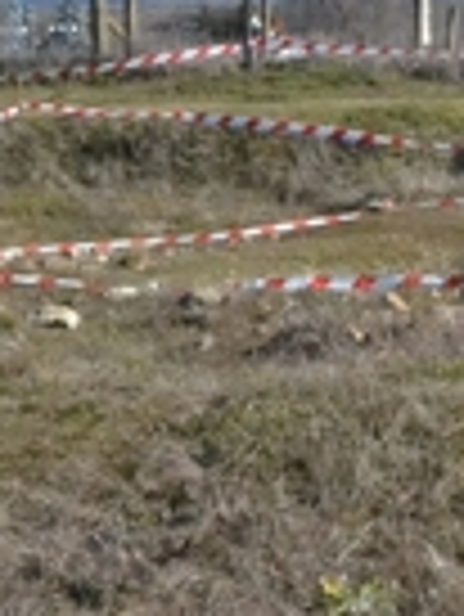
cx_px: 1005
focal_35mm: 177
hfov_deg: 7.9
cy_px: 461
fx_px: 3155
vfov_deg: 11.1
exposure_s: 1/1250
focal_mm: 21
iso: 3200
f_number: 18
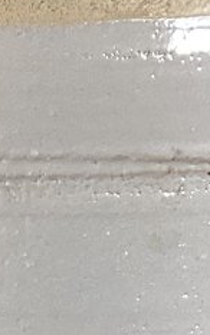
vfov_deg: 9.3
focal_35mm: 213
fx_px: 1947
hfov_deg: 6.0
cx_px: -241
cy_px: 635
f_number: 2.4
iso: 80
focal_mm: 3.3
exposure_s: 1/120
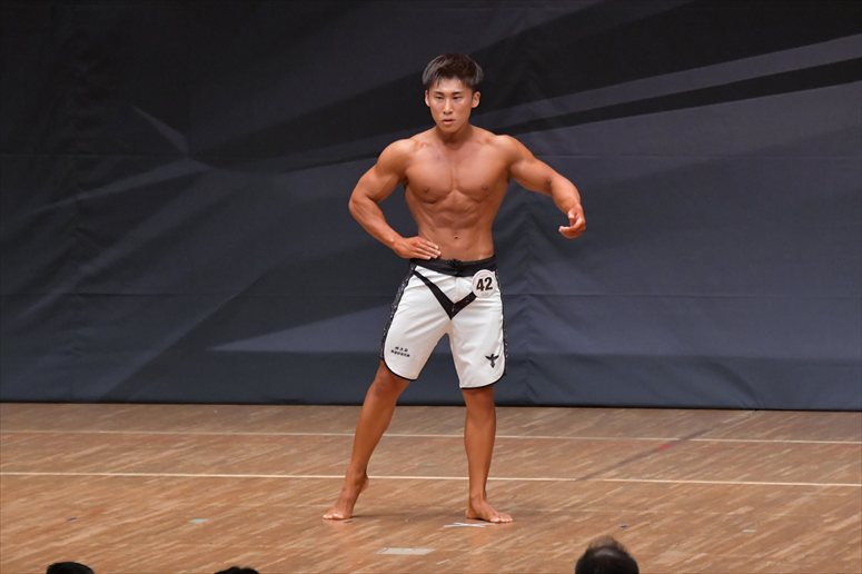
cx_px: 431
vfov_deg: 4.8
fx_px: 6821
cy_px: 287
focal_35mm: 285
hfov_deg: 7.2
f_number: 5.6
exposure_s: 1/400
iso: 6400
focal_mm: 190
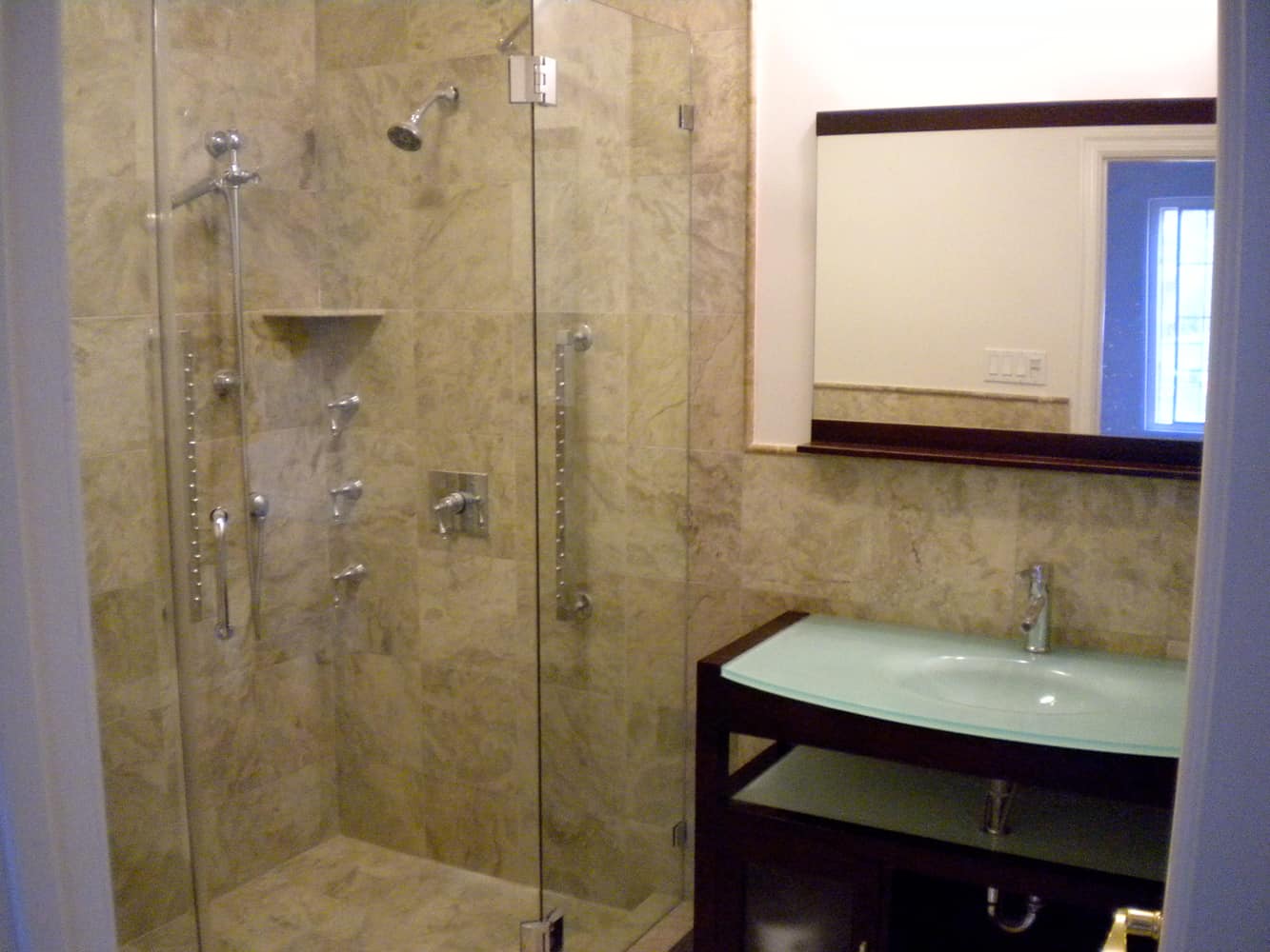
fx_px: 1284
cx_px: 635
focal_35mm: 35
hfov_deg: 52.6
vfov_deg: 40.7
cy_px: 476
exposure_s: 1/61.1
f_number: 3.1
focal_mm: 6.3
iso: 722
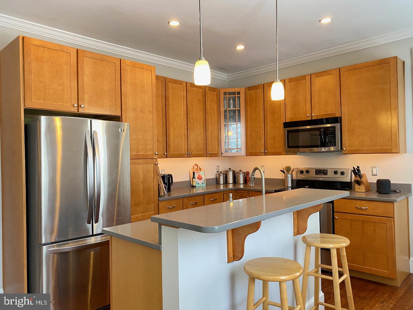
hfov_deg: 67.3
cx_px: 206
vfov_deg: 53.1
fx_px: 310
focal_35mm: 26
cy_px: 155
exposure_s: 1/60
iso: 200
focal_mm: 4.25
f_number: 1.8
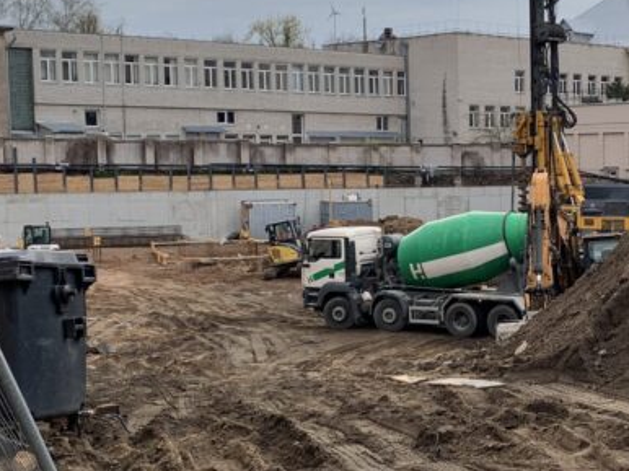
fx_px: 1253
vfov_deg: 21.3
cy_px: 288
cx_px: 538
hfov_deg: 27.4
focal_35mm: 69
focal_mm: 4.25
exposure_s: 1/389
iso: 25
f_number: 1.8
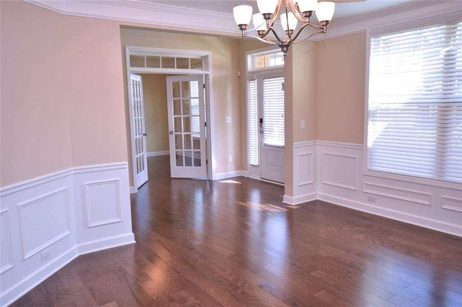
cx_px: 231
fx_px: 385
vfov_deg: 43.5
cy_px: 154
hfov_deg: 62.0
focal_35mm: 30
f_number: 5.6
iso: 800
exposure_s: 1/125
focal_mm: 20
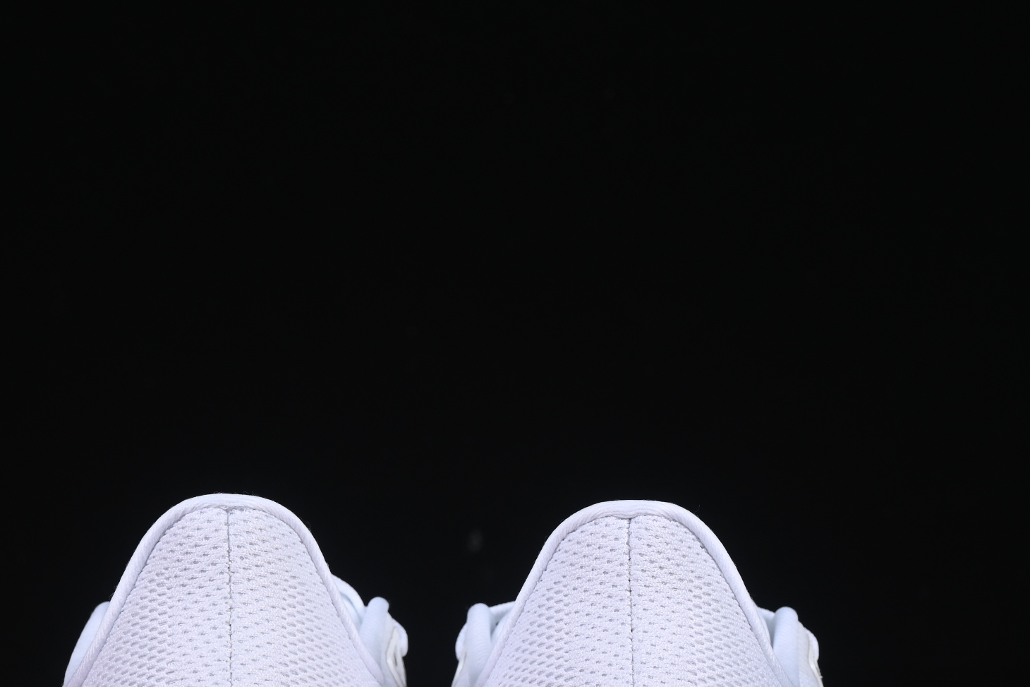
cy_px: 638
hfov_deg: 14.3
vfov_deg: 9.5
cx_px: 449
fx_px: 4091
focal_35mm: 143
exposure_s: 1/80
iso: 160
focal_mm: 50
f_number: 8
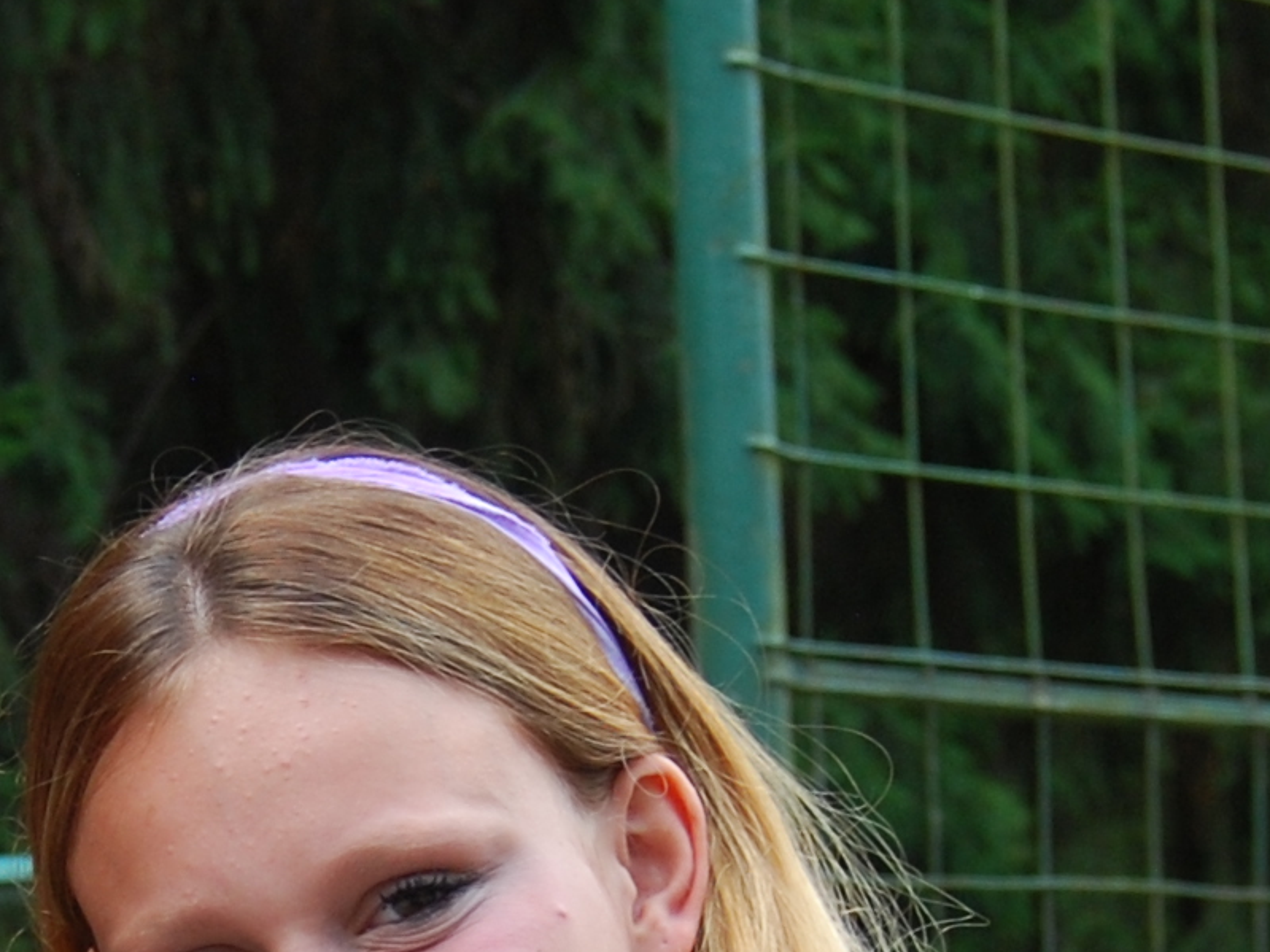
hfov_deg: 11.7
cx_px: 76
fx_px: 6163
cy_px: 1216
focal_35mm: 168
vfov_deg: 8.7
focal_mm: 24
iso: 200
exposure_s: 1/200
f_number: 4
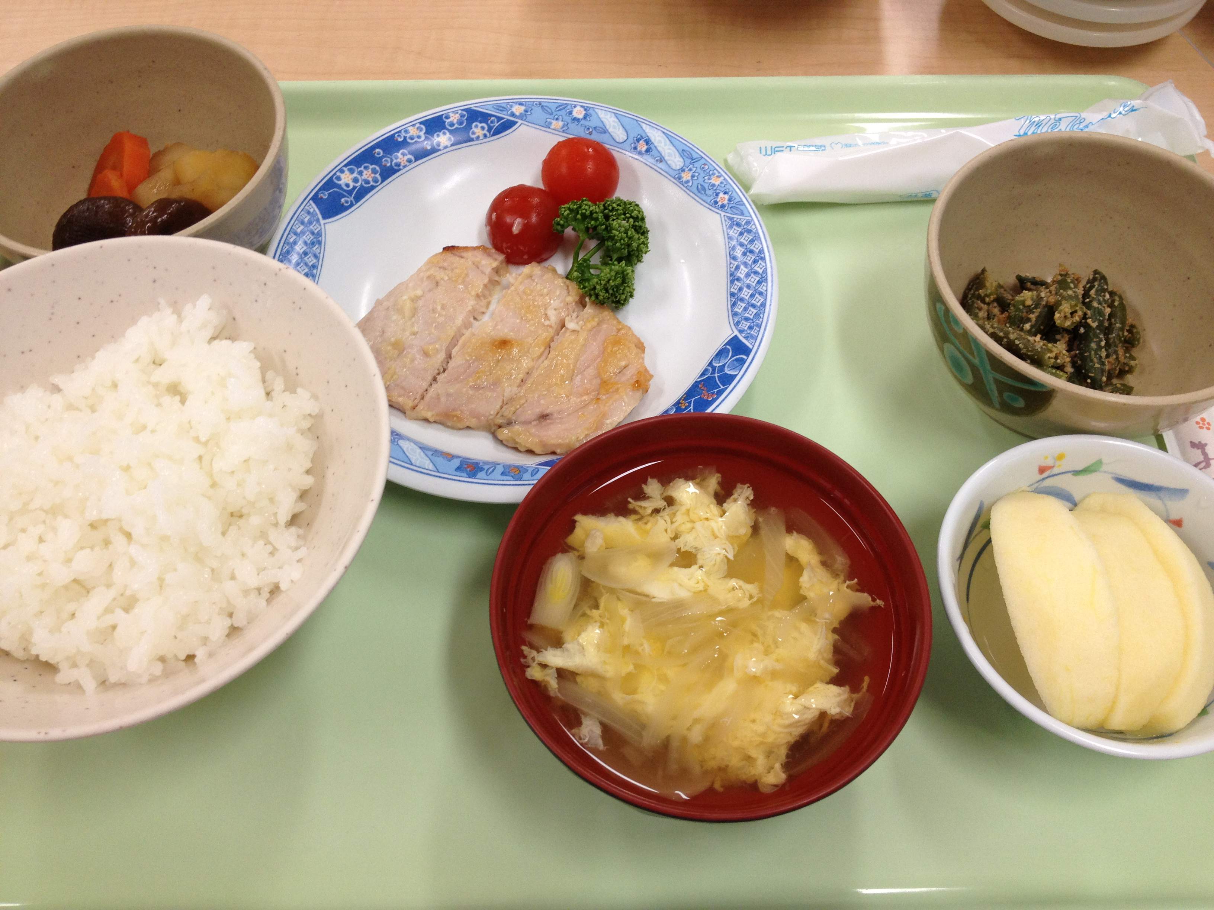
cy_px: 455
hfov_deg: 52.6
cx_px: 607
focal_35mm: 35
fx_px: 1227
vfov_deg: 40.7
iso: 80
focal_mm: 4.28
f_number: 2.4
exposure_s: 1/60
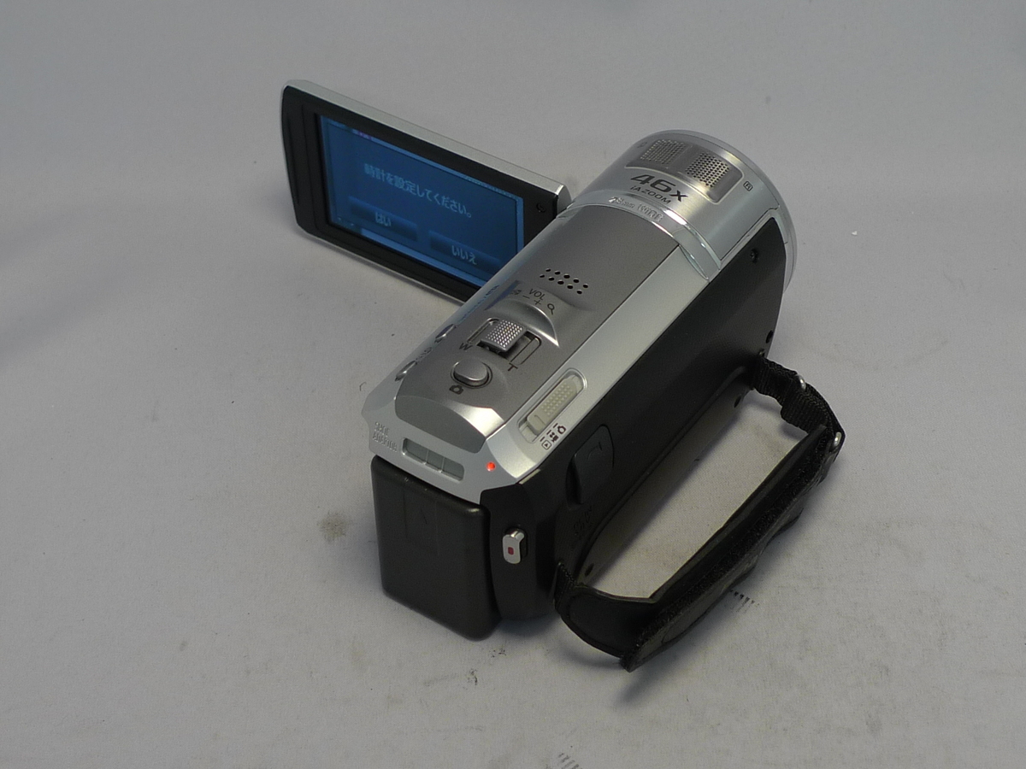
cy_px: 384
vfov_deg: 23.3
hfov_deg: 30.7
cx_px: 513
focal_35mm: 63
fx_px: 1867
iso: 80
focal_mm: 7.4
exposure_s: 1/50
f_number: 2.3
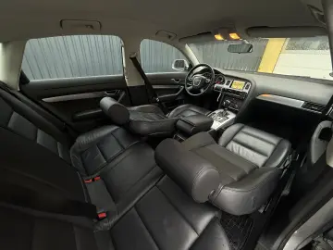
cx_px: 166
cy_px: 125
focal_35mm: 14
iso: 250
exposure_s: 1/99
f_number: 2.2
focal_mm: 2.22
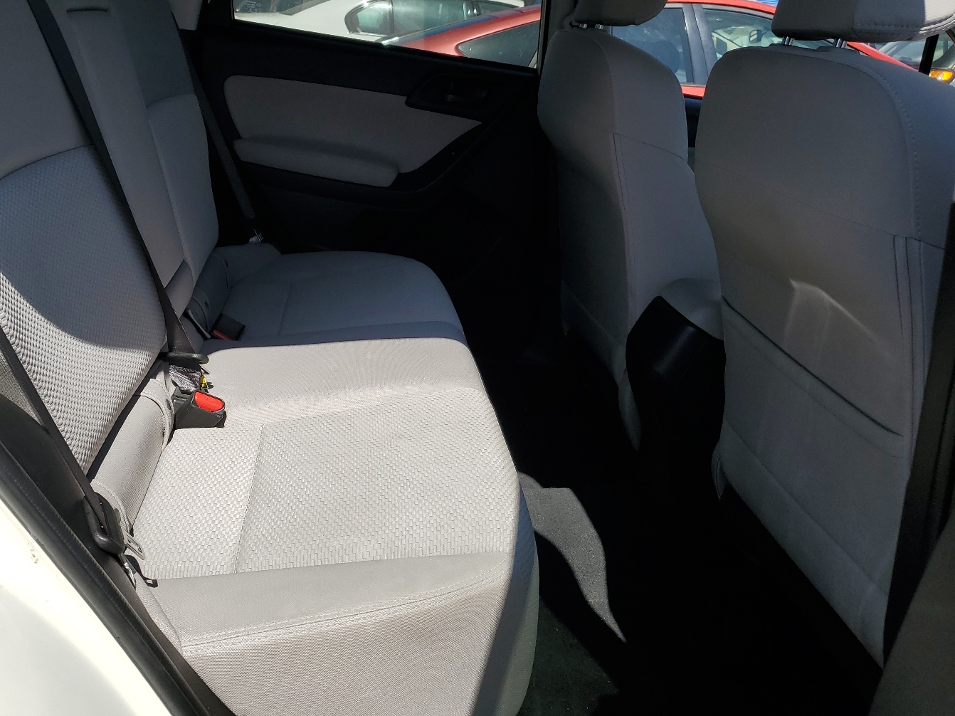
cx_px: 421
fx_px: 855
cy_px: 290
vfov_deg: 45.2
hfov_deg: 58.2
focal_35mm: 31
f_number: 1.5
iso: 50
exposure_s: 1/3333
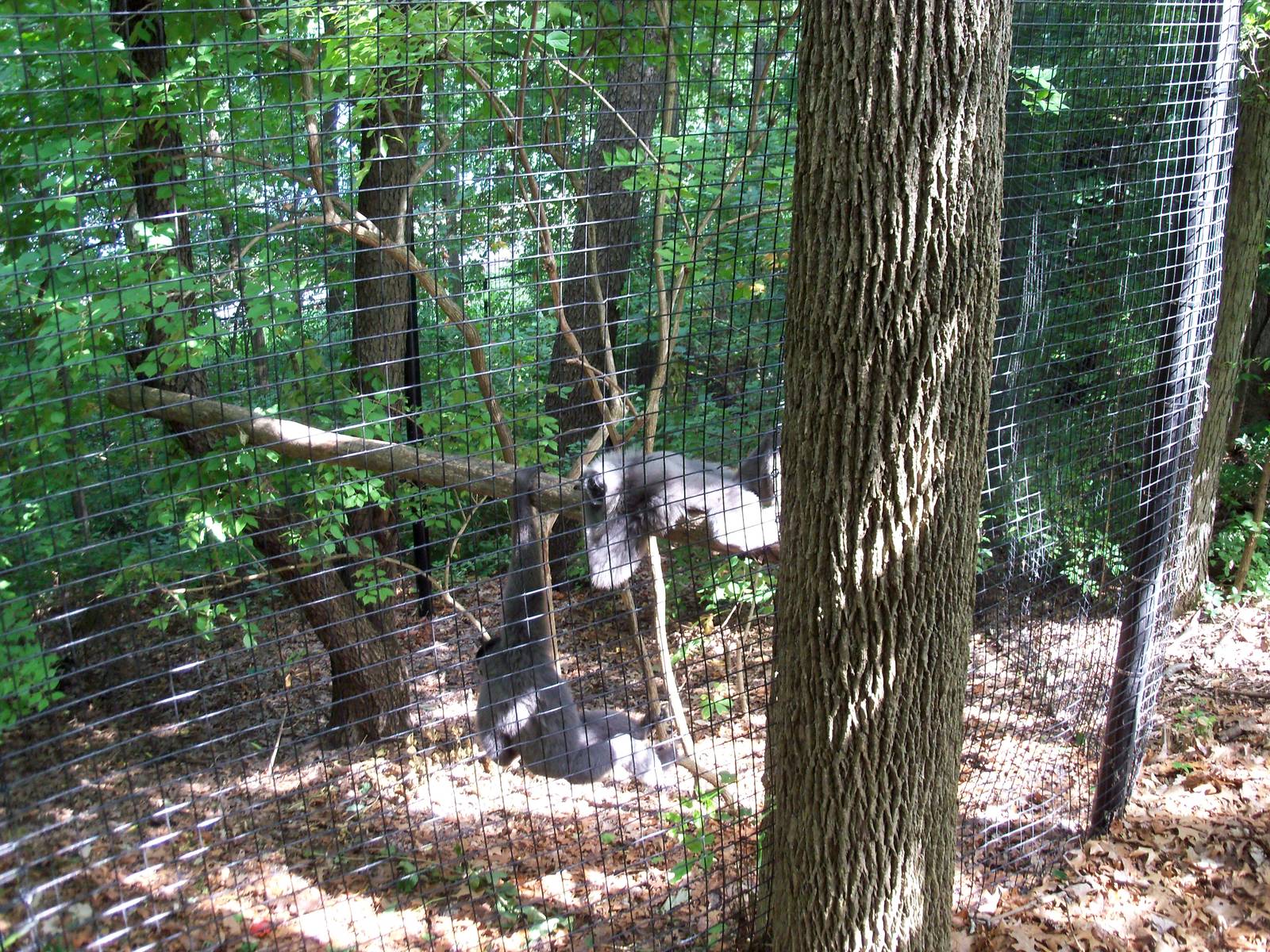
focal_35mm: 35
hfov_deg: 52.6
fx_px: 1284
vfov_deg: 40.7
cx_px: 635
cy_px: 476
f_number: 3
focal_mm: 6.3
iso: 125
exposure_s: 1/30
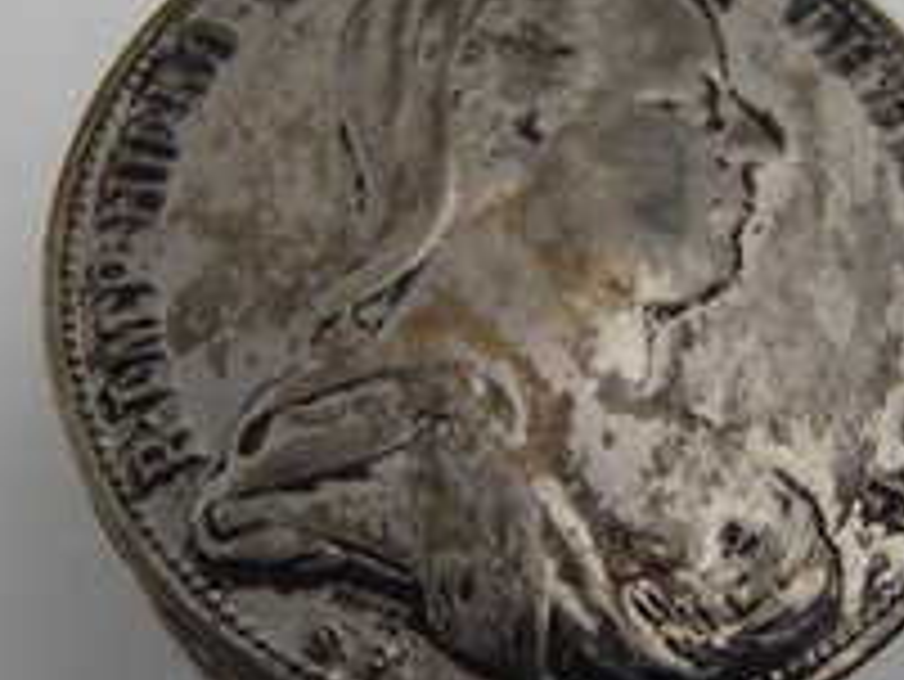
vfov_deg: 23.3
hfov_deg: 30.7
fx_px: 1646
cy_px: 381
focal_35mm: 63
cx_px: 506
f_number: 4.7
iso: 200
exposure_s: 1/160
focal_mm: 6.64
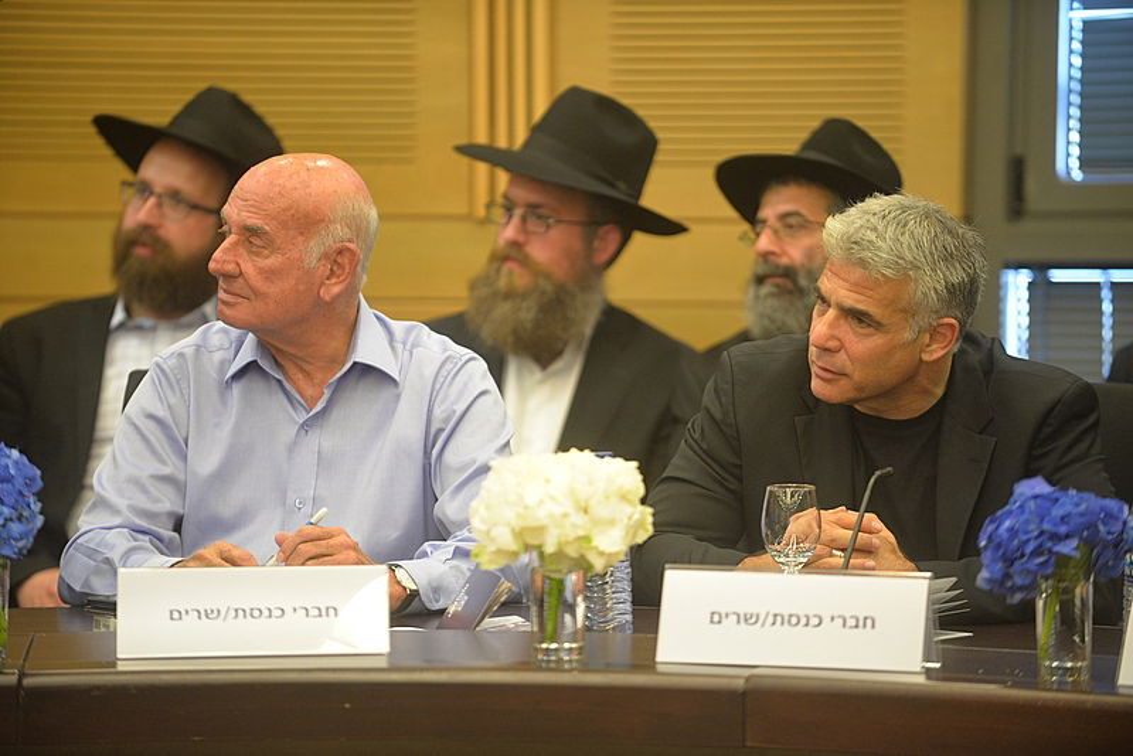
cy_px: 378
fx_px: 5982
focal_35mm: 190
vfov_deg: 7.2
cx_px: 566
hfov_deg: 10.8
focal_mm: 190
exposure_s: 1/125
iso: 2000
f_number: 2.8
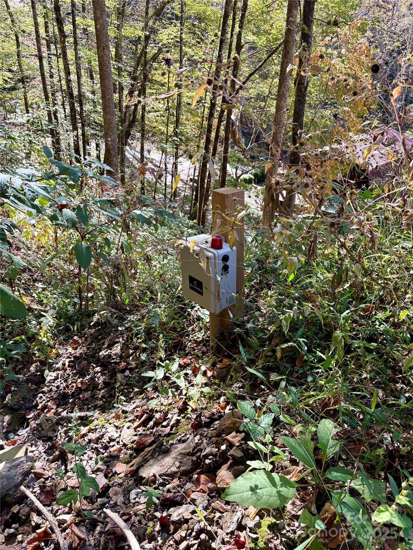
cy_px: 275
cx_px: 206
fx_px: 414
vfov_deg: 67.3
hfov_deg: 53.1
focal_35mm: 26
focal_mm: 5.96
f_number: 1.6
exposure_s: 1/157
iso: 40
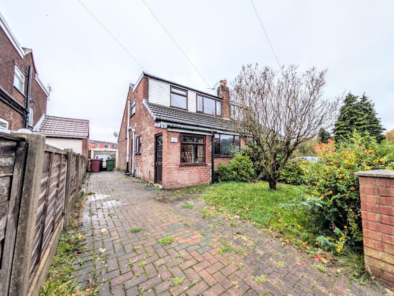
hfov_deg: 110.5
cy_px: 148
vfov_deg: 94.6
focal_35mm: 12
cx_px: 197
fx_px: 137
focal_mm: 2.02
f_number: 1.7
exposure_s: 1/241
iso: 51
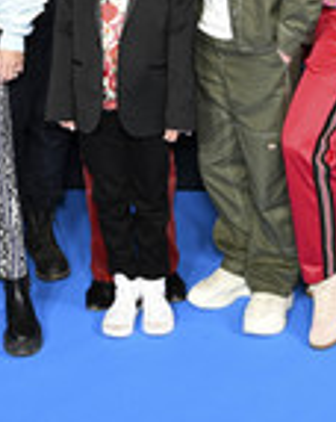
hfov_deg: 16.7
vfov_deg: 20.3
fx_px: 1146
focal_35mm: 92
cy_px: 27
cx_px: 167
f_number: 2.8
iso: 500
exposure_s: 1/125
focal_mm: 31
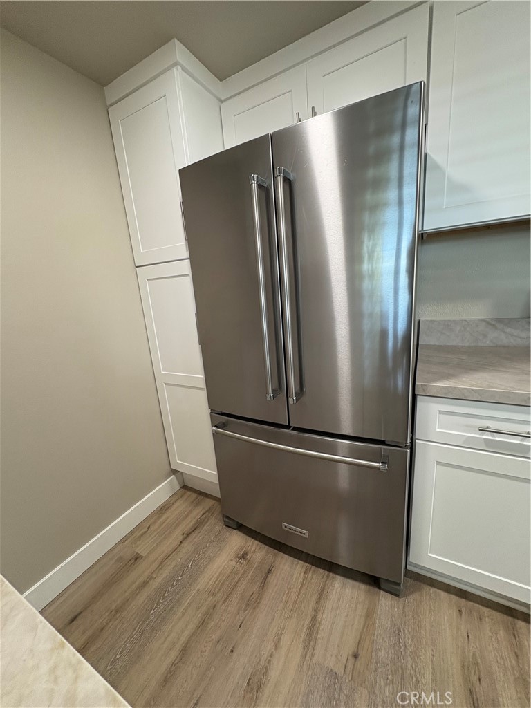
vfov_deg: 102.1
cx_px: 266
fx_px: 286
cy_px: 354
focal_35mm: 14
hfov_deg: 85.7
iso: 200
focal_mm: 2.22
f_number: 2.2
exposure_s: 1/60
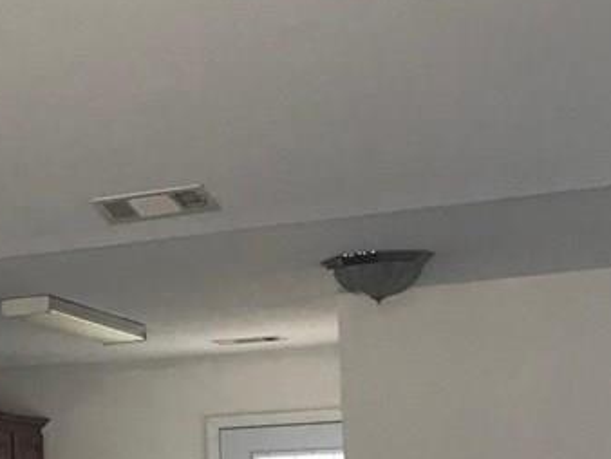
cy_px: 495
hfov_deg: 16.3
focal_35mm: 106
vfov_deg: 13.7
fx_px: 1872
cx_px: -403
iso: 40
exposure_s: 1/17
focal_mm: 3.99
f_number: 1.8
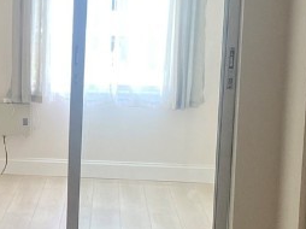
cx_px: -45
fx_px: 927
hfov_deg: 18.0
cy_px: 140
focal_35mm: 105
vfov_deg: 14.1
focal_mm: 4.25
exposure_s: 1/120
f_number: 1.8
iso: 100
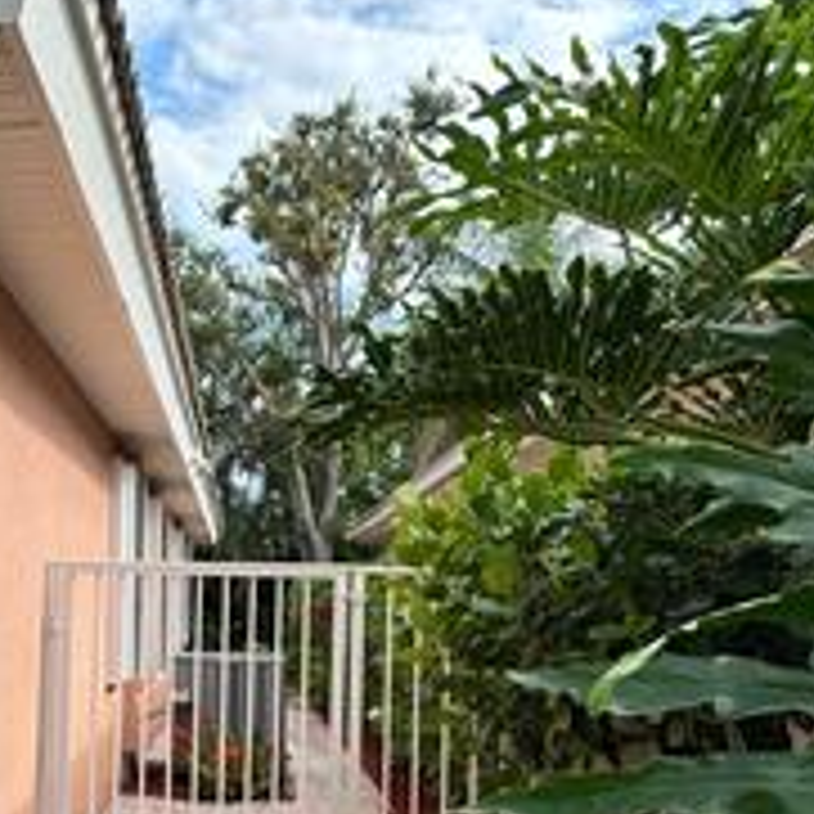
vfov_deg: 35.0
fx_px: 1250
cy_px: 643
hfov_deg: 34.1
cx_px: 85
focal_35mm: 47
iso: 80
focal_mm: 6.86
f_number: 1.78
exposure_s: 1/1587
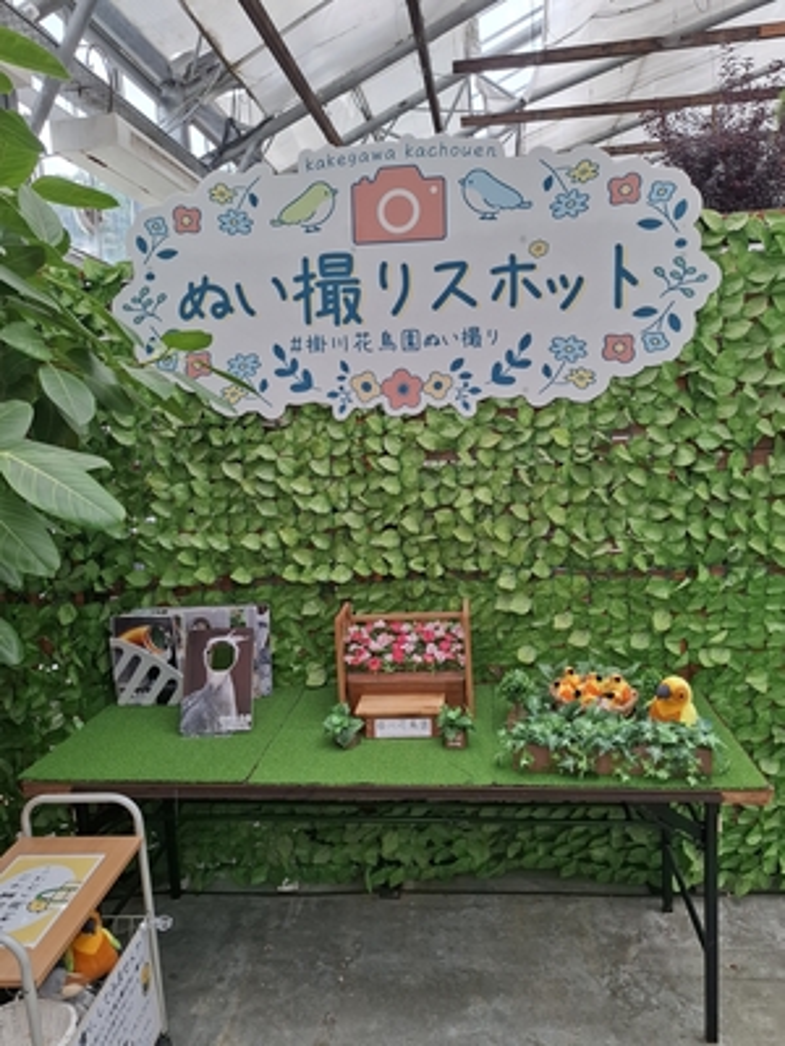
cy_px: 523
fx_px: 695
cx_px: 392
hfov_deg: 58.9
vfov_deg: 73.9
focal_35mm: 23
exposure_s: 1/149
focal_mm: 5.54
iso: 50
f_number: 1.8
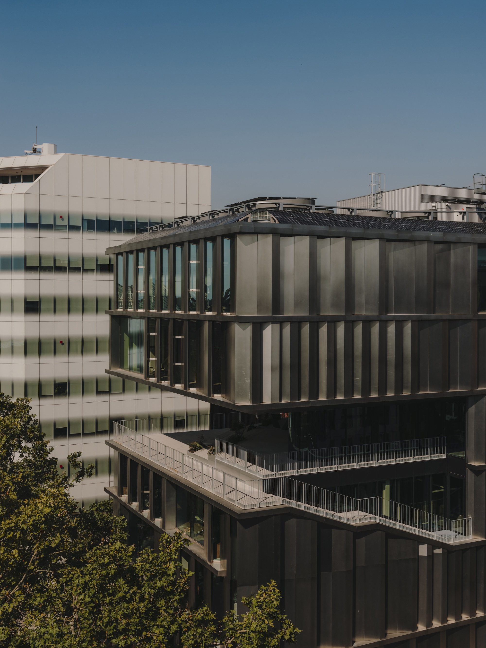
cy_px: 324
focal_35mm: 40
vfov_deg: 46.8
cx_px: 243
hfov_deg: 36.0
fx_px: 749
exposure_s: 1/900
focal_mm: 50.8
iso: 500
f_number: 11
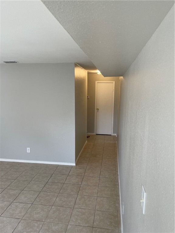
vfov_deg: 67.3
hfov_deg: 53.1
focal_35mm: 26
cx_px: 88
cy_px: 116
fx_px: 175
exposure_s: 1/120
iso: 64
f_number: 1.6
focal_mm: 4.2
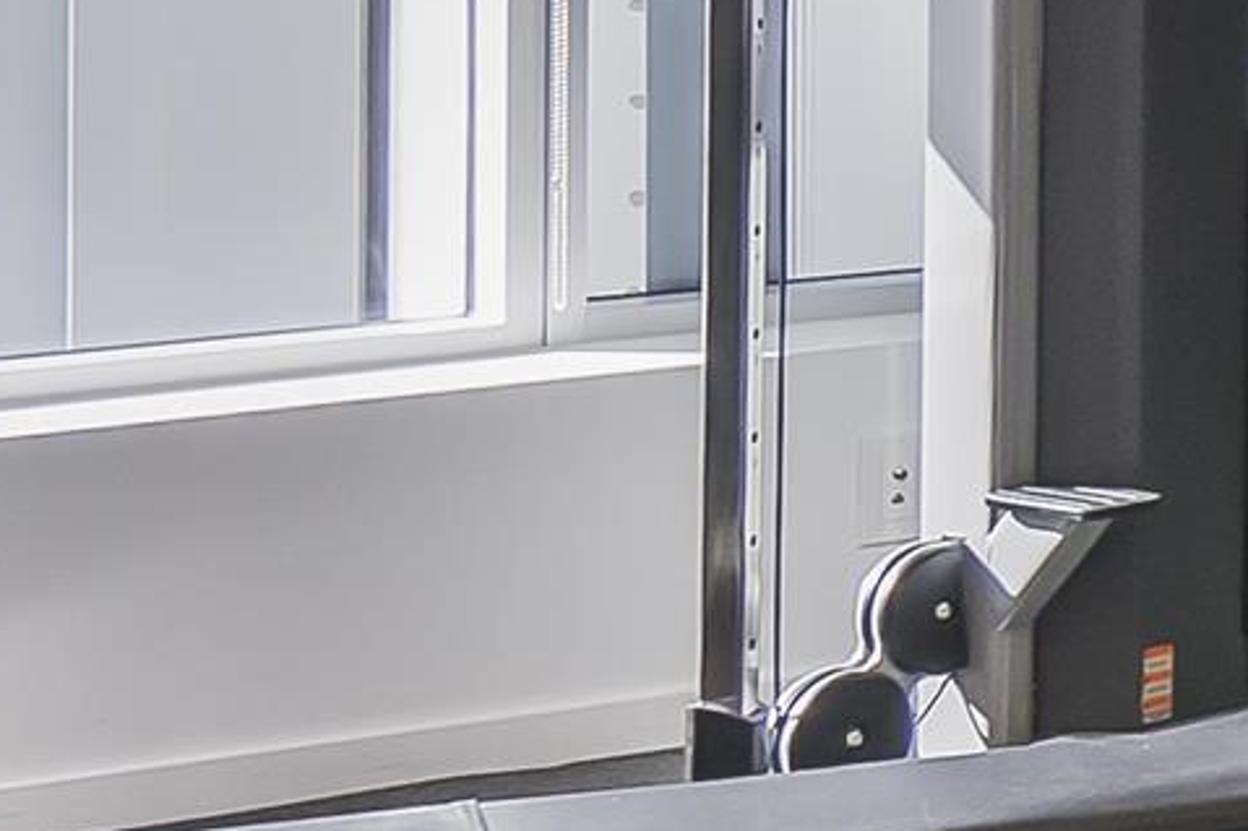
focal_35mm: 154
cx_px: 3676
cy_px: 271
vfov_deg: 8.9
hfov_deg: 10.1
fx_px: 5337
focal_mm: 16
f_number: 3.5
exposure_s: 1/125
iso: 160
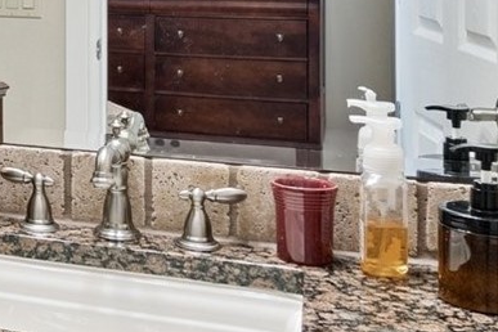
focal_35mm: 79
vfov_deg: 16.7
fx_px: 1093
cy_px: -50
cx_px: -269
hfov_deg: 21.2
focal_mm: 10
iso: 200
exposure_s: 1/40
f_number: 6.3
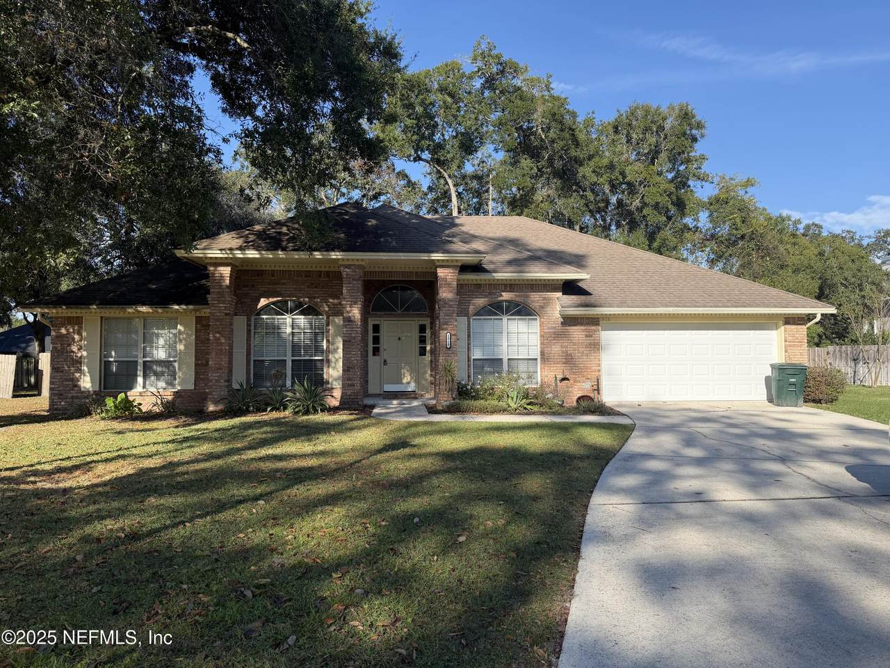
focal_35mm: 24
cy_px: 334
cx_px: 445
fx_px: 617
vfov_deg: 56.8
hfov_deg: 71.6
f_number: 1.78
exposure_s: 1/2907
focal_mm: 6.76
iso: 100
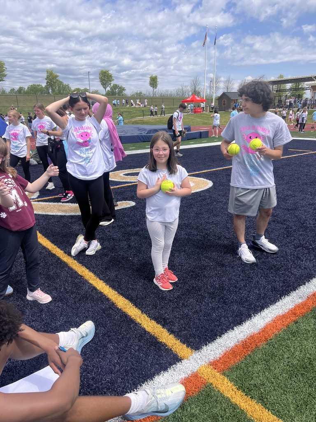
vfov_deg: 67.3
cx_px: 158
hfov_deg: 53.1
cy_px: 211
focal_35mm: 26
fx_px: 316
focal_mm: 5.7
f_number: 1.5
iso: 50
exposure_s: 1/3831
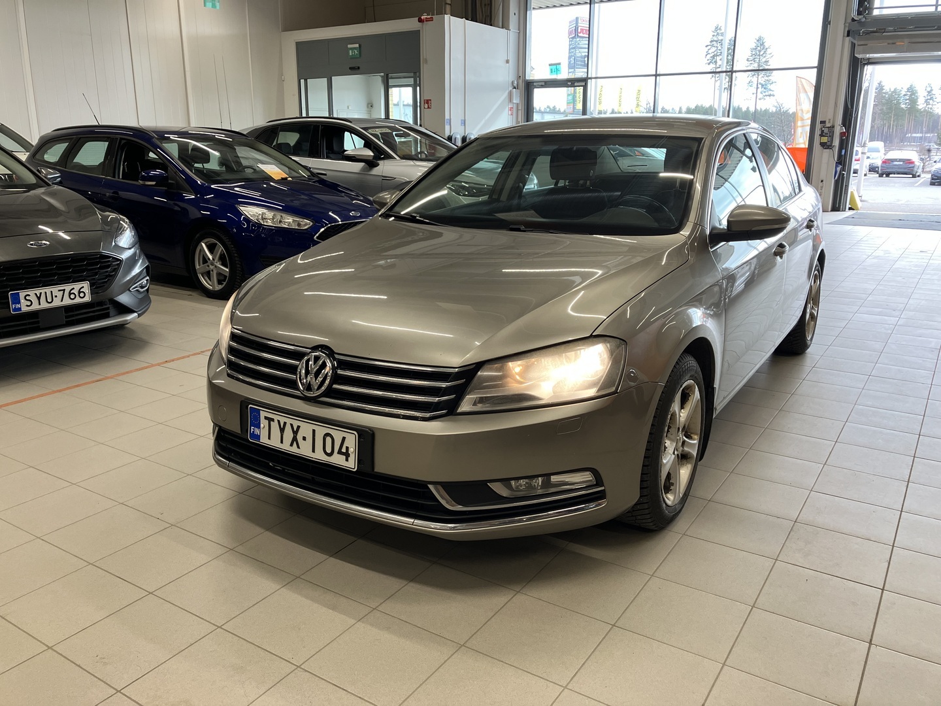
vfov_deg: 49.7
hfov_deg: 63.4
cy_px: 353
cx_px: 470
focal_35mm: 28
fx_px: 761
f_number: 1.8
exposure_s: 1/121
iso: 80
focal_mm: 3.99
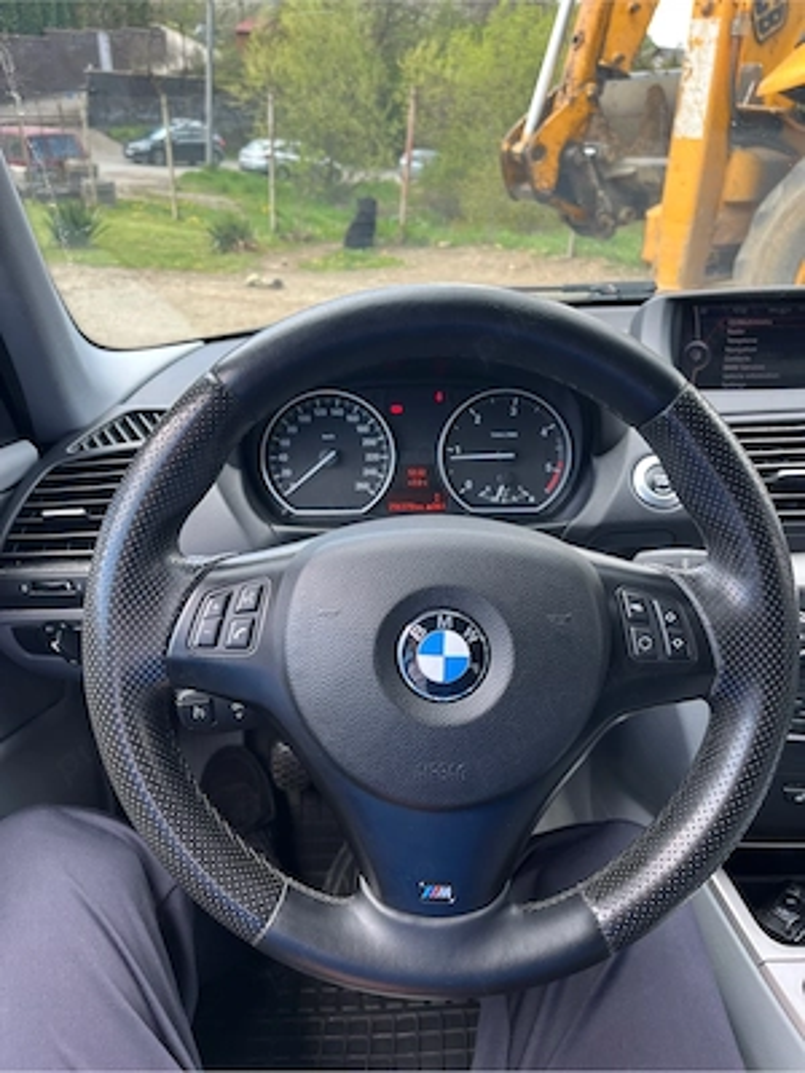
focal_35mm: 26
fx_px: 806
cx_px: 402
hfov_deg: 53.1
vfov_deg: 67.3
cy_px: 536
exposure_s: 1/122
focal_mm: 5.1
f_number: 1.6
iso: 32
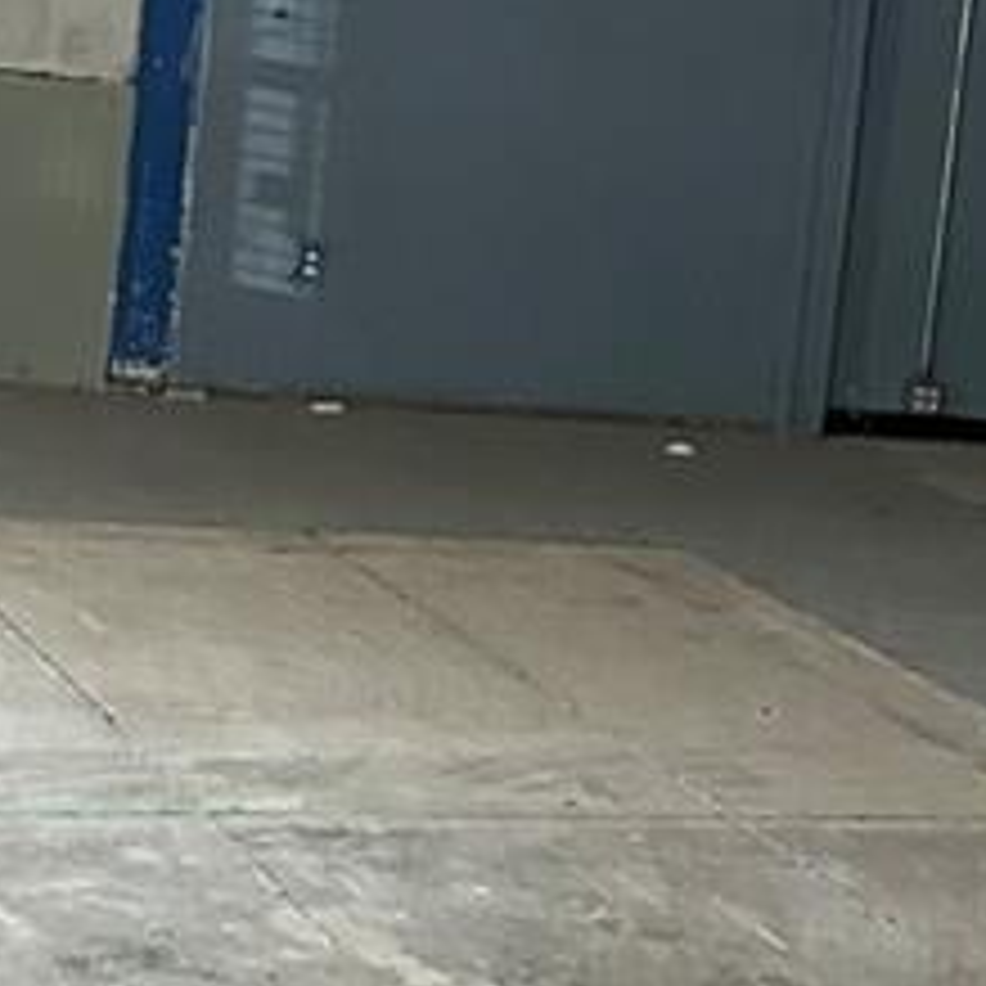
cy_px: 450
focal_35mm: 126
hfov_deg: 13.2
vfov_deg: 13.8
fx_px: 4060
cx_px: 1414
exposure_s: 1/60
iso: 500
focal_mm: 5.7
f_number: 1.5
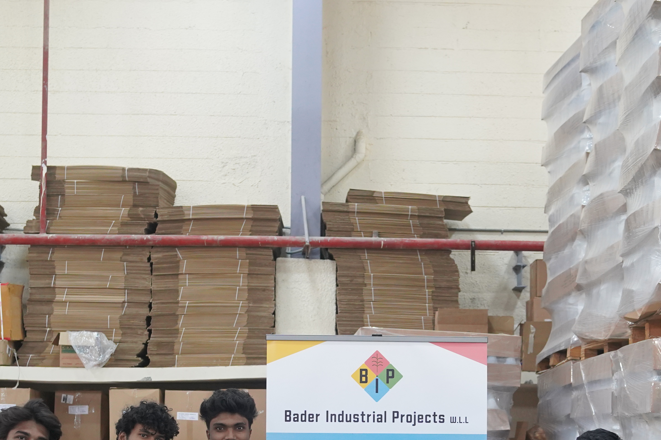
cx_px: 335
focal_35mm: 72
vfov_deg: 18.5
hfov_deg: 28.1
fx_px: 1322
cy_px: 412
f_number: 4
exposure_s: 1/160
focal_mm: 35
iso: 2500
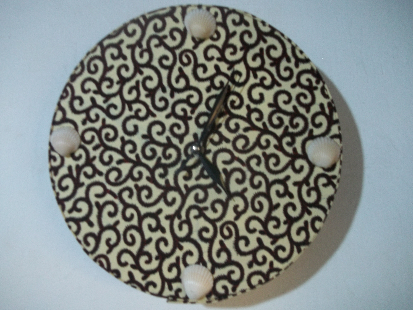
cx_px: 206
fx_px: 382
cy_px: 155
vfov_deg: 44.2
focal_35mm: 32
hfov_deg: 56.8
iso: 160
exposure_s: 1/13
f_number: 2.9
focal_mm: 5.7
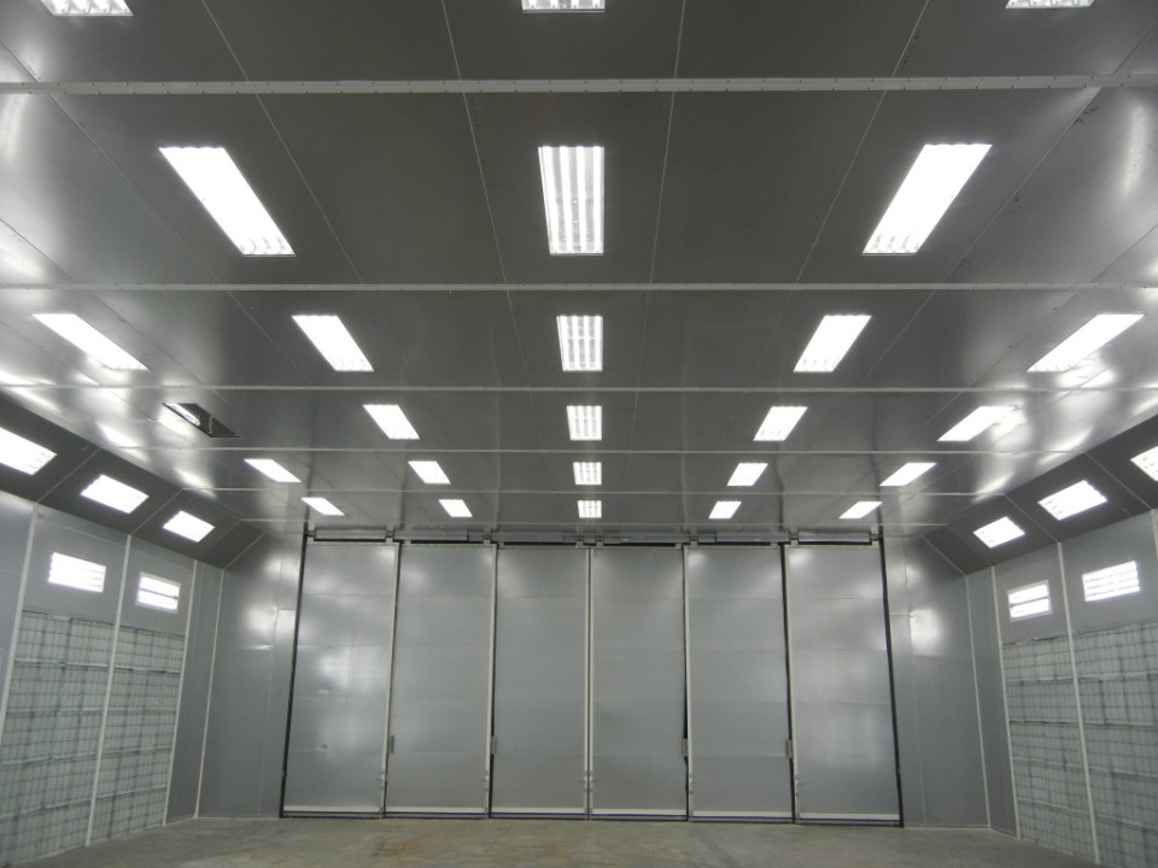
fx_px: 1004
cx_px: 579
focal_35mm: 30
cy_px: 434
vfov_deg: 46.8
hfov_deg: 60.0
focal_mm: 5.4
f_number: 3.5
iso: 160
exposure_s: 1/104
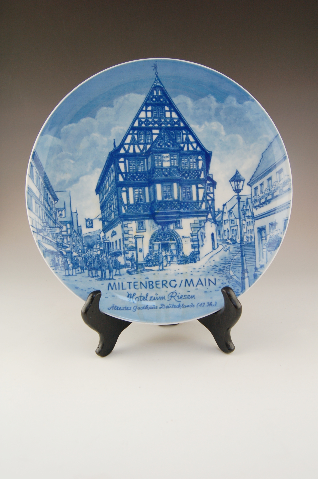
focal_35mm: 30
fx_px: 398
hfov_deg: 43.5
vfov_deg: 62.0
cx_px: 159
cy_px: 240
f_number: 5.6
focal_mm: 20
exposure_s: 1/125
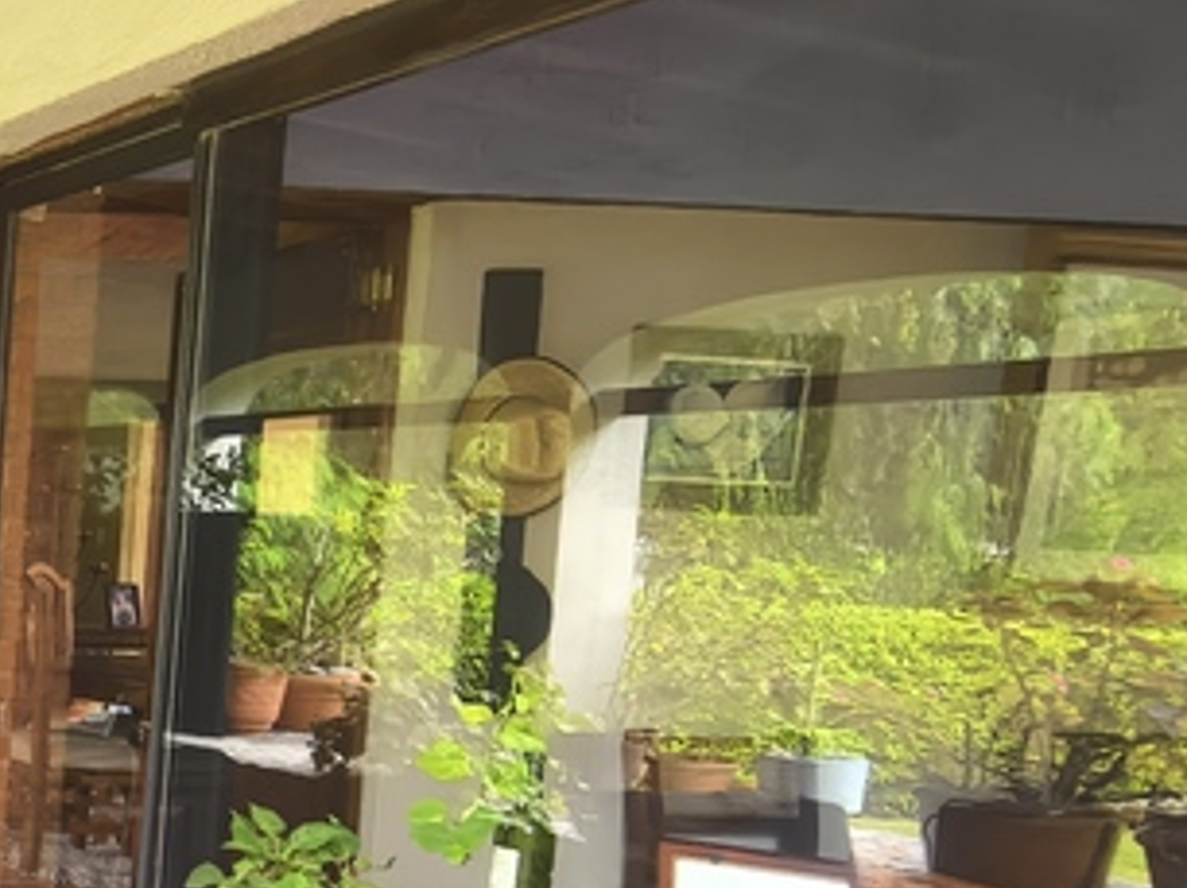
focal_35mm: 51
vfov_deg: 28.0
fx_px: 1747
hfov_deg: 24.8
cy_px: 698
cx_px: -745
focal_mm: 1.95
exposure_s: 1/60
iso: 250
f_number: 2.2
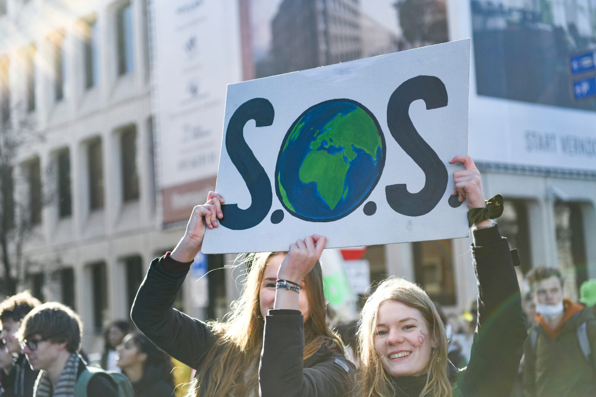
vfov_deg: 19.5
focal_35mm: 70
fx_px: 1159
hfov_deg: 28.8
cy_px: 198
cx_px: 298
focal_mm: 70
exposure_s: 1/4000
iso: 640
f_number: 2.8
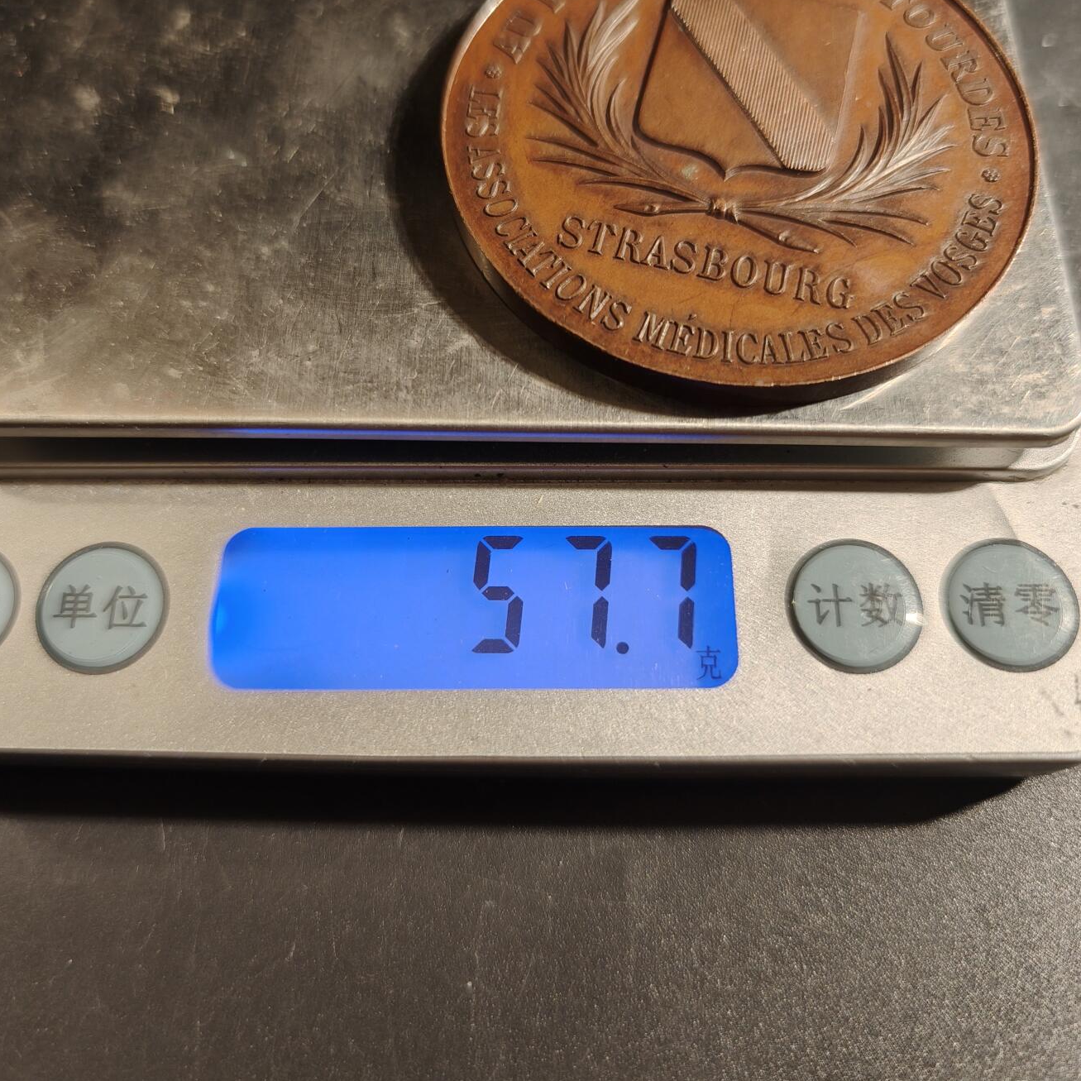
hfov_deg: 57.3
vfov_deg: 57.2
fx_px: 989
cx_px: 529
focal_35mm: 28
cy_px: 485
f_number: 1.6
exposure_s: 1/100
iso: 200
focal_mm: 6.06
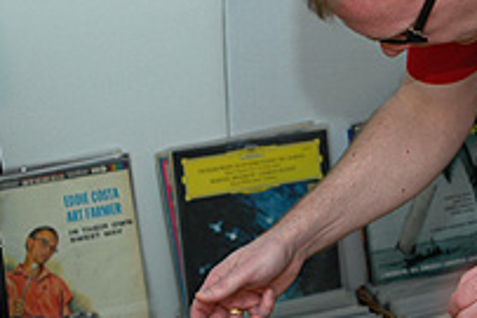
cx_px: 451
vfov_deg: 11.8
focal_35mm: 116
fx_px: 1537
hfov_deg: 17.3
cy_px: 234
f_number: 4
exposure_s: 1/30
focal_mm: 35
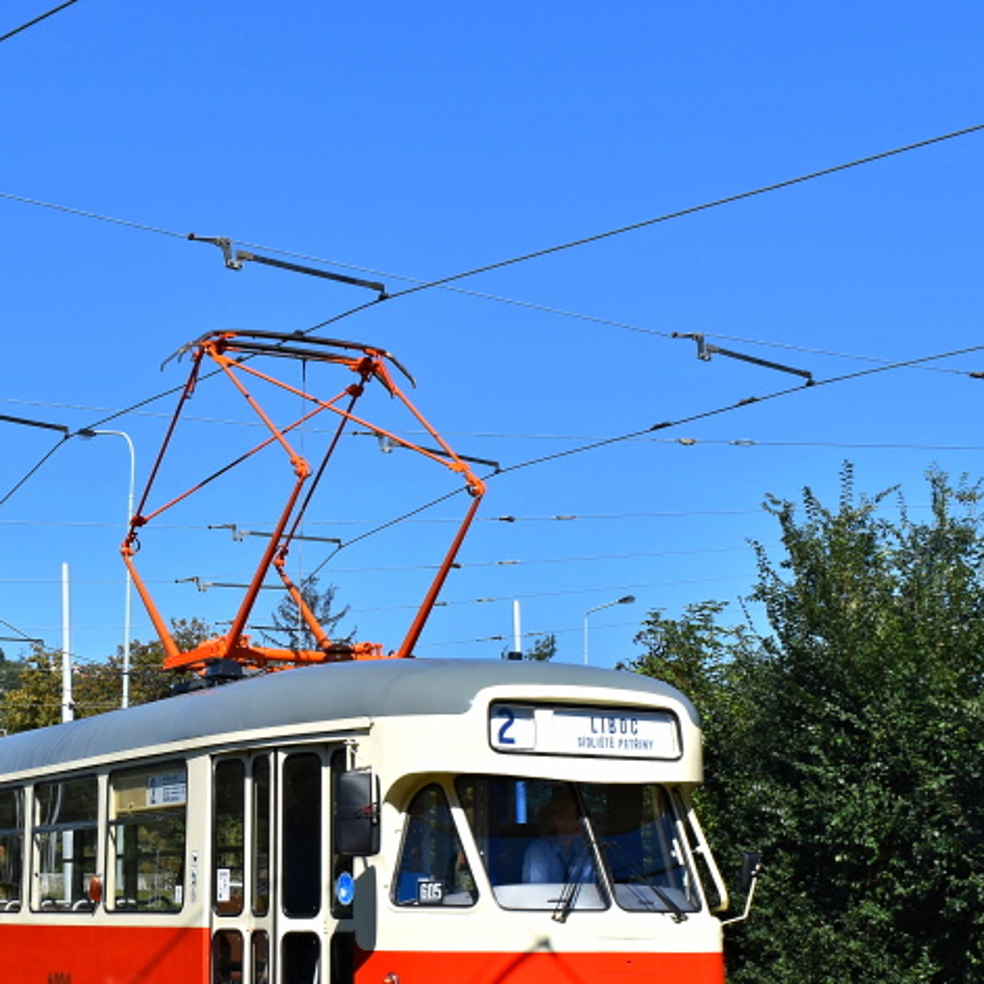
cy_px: 693
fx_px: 1962
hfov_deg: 27.8
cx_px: 270
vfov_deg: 27.9
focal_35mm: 61
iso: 200
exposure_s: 1/400
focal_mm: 22
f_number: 10
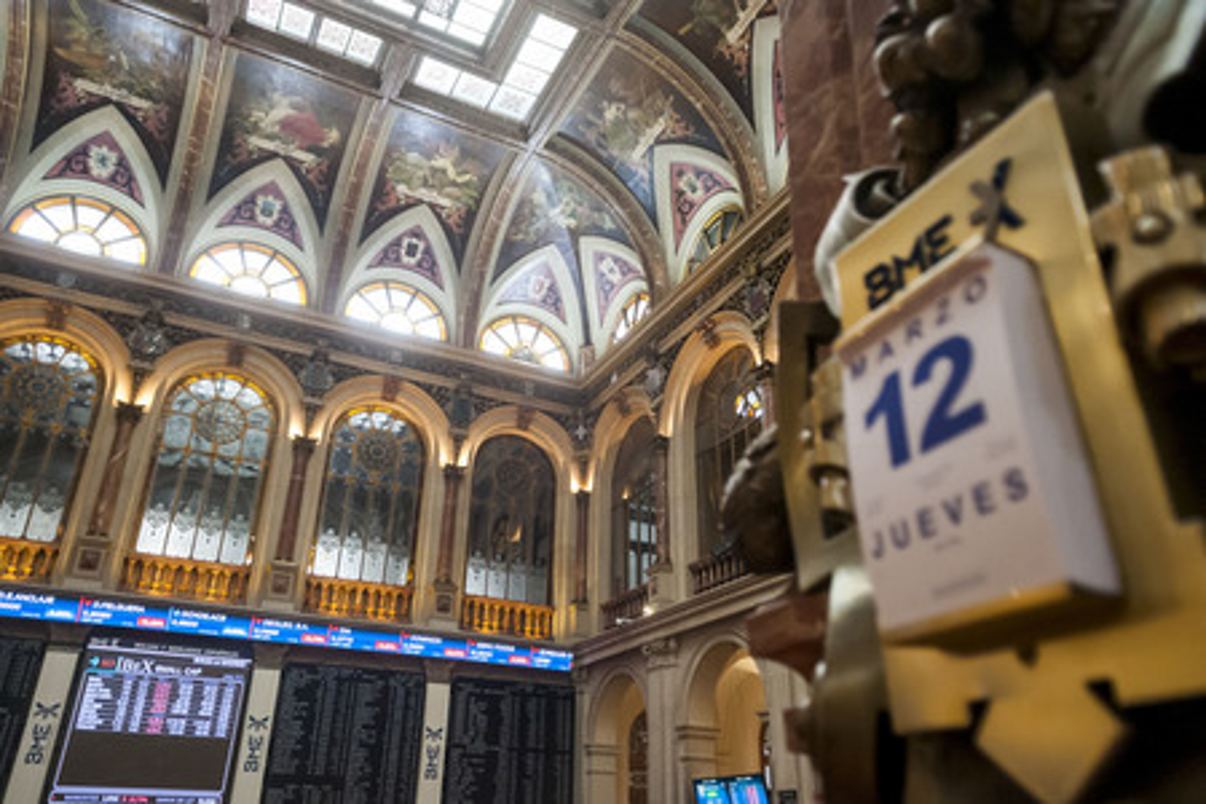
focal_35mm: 26
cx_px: 603
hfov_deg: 70.4
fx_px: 854
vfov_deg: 50.4
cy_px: 402
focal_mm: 17
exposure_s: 1/200
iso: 2000
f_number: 2.8
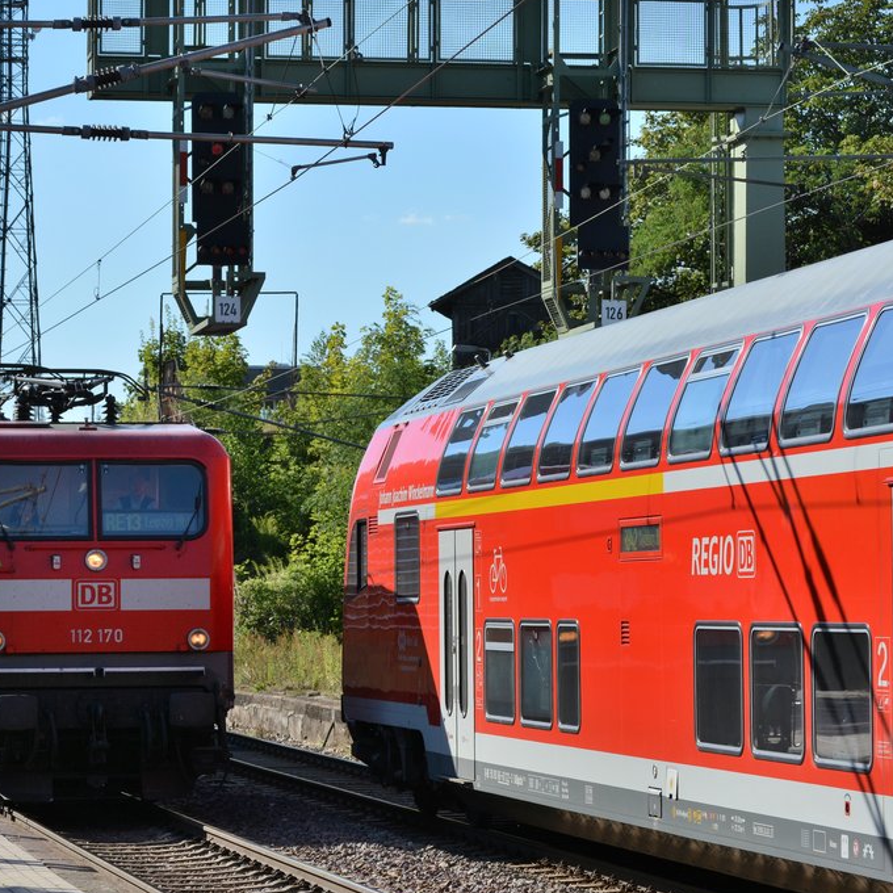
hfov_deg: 14.1
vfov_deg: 14.1
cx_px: 328
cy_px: 425
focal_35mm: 124
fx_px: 3612
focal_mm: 55
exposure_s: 1/640
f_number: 8
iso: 160
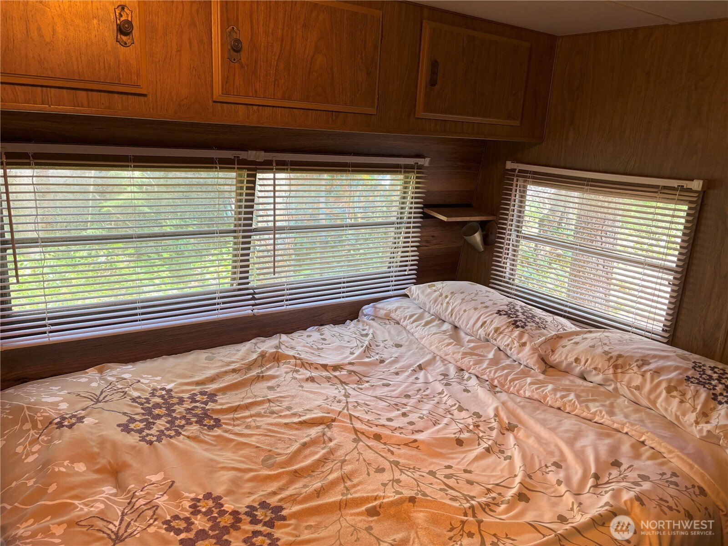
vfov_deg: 53.1
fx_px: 547
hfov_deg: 67.3
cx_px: 364
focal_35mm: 26
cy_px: 273
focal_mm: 5.96
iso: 125
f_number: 1.6
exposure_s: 1/60
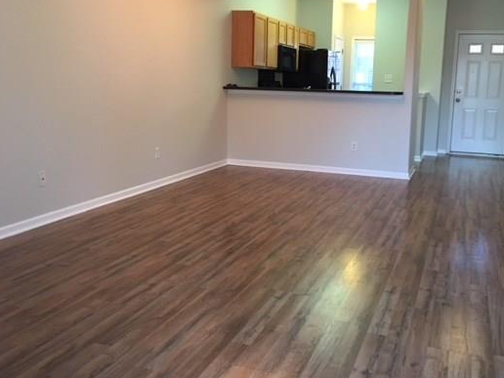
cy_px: 167
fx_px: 524
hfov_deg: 51.0
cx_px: 303
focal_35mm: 36
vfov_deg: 39.6
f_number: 2.2
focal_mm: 4.15
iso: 64
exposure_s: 1/15
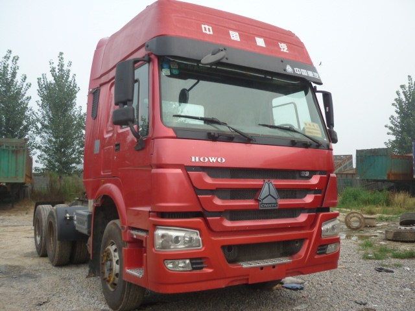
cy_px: 156
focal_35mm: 33
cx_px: 208
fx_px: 396
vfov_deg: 42.9
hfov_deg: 55.4
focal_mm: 5.5
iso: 80
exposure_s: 1/800
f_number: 2.8
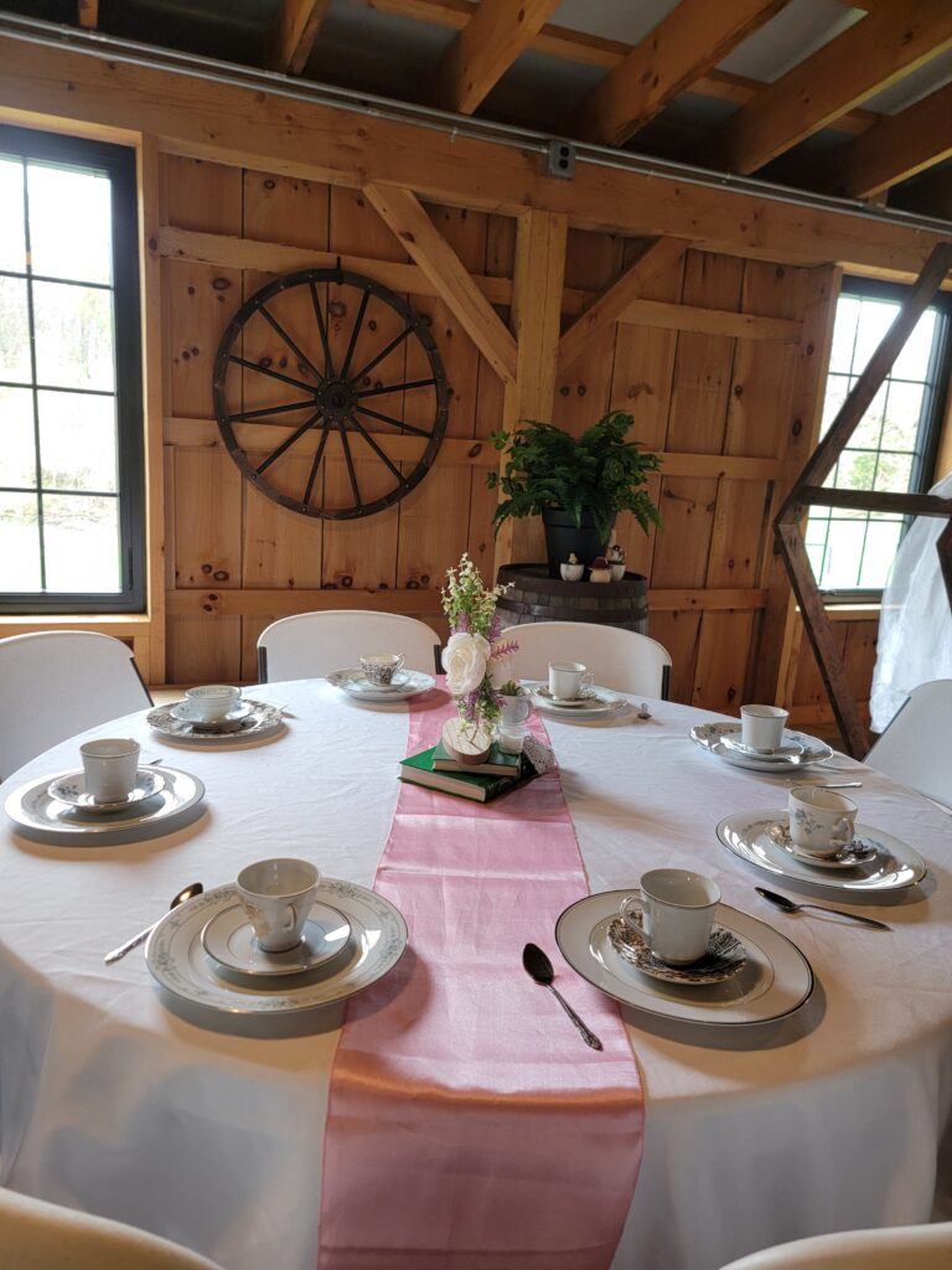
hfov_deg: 56.8
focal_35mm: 24
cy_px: 635
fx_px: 880
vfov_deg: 71.6
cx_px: 476
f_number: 1.8
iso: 160
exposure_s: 1/120
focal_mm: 6.7
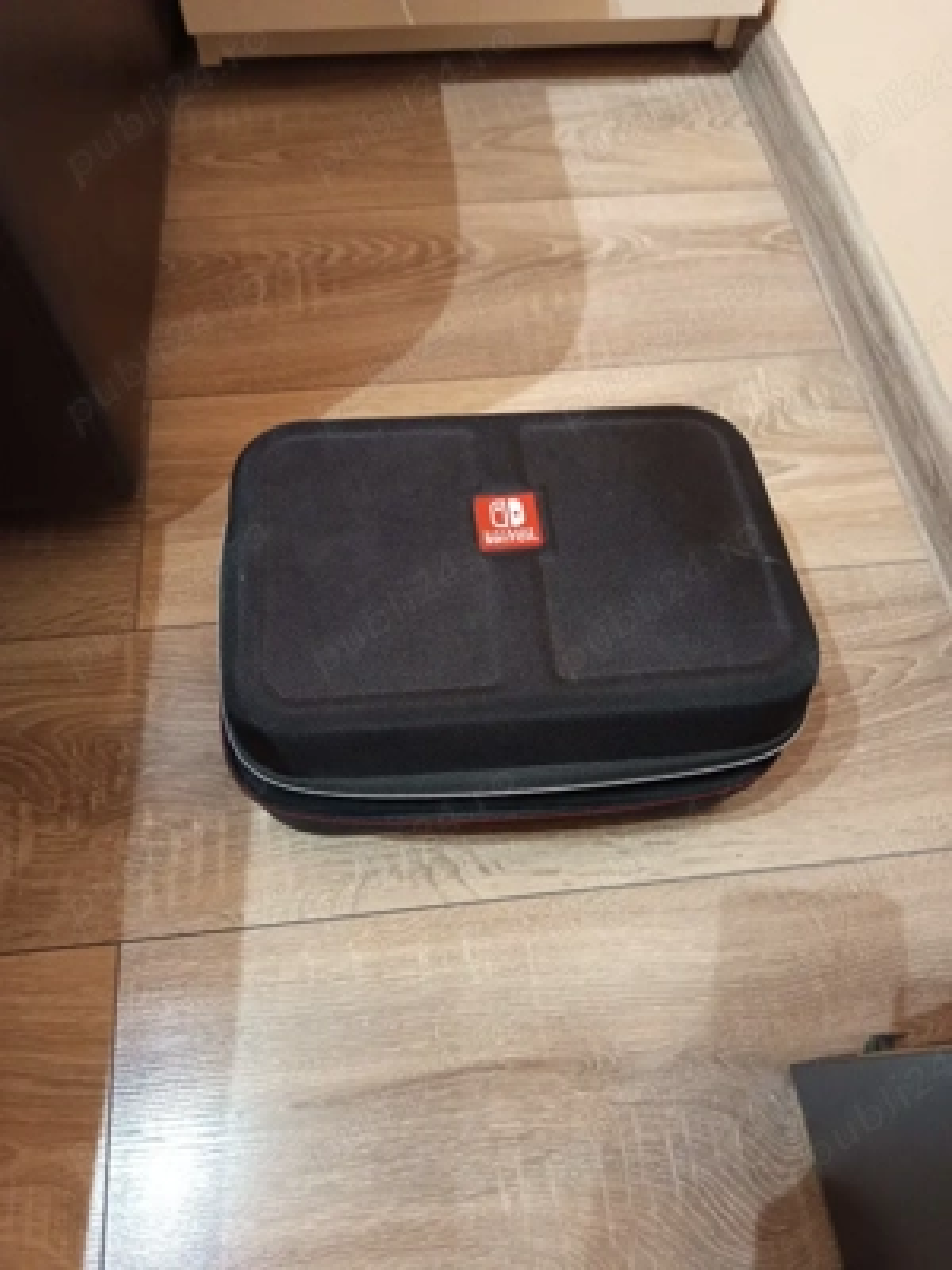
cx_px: 476
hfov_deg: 56.8
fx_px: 880
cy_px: 635
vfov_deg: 71.6
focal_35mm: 24
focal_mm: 5.24
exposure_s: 1/20
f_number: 1.7
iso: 1704
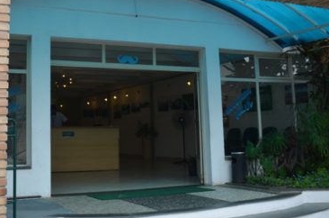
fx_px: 438
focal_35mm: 48
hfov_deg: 40.6
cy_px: 40
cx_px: 103
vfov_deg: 27.3
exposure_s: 1/250
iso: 100
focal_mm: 18
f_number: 5
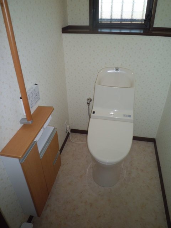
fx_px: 171
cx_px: 86
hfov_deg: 53.1
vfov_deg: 67.3
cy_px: 114
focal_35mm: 26
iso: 100
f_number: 2.8
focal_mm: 4.7
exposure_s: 1/60
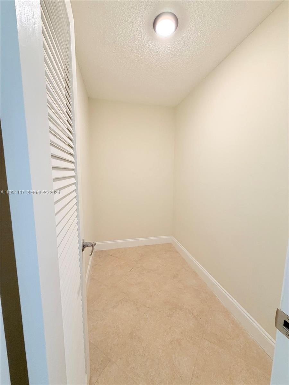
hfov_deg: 85.7
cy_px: 192
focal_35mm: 14
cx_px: 144
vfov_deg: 102.1
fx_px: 156
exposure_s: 1/60
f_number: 2.2
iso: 160
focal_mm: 2.22
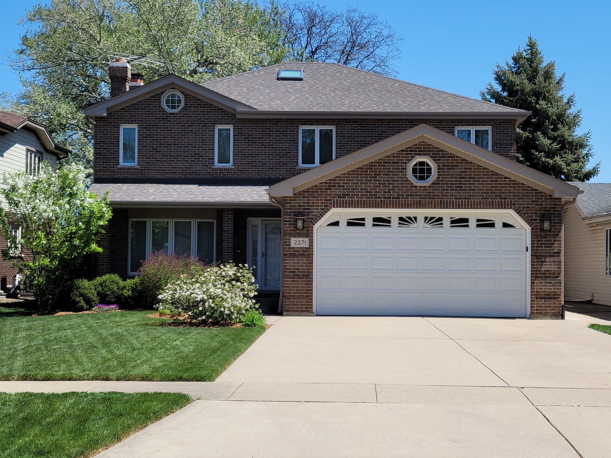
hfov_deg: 63.4
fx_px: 494
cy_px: 229
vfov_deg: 49.7
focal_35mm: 28
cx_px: 306
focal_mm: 5.9
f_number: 2
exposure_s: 1/900
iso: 25
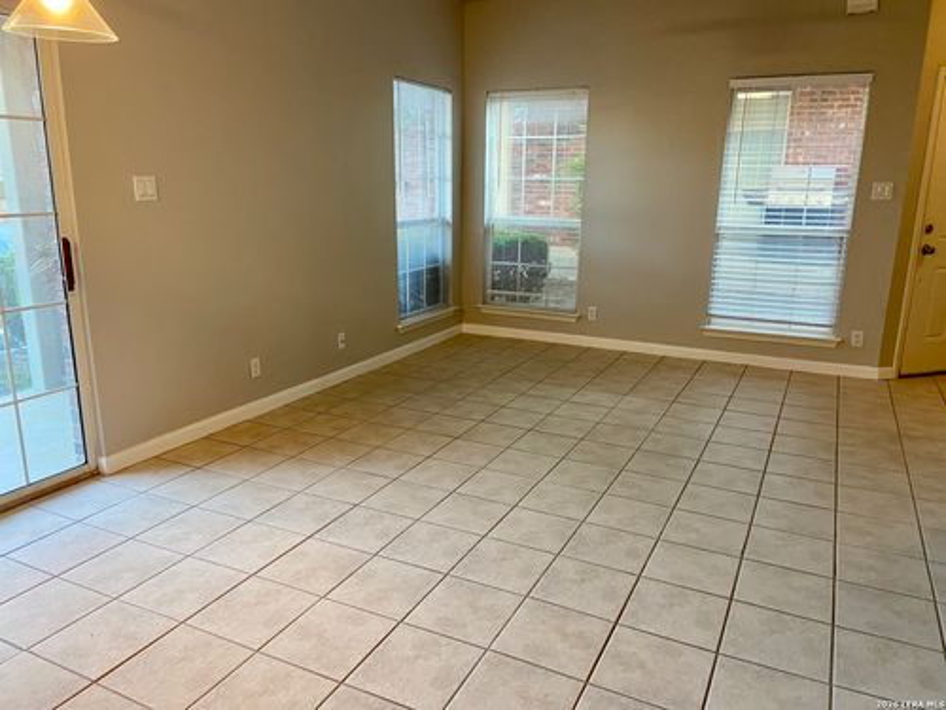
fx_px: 711
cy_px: 355
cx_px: 473
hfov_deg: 67.3
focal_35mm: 26
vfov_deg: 53.1
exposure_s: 1/60
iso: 125
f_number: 1.8
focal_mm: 4.25
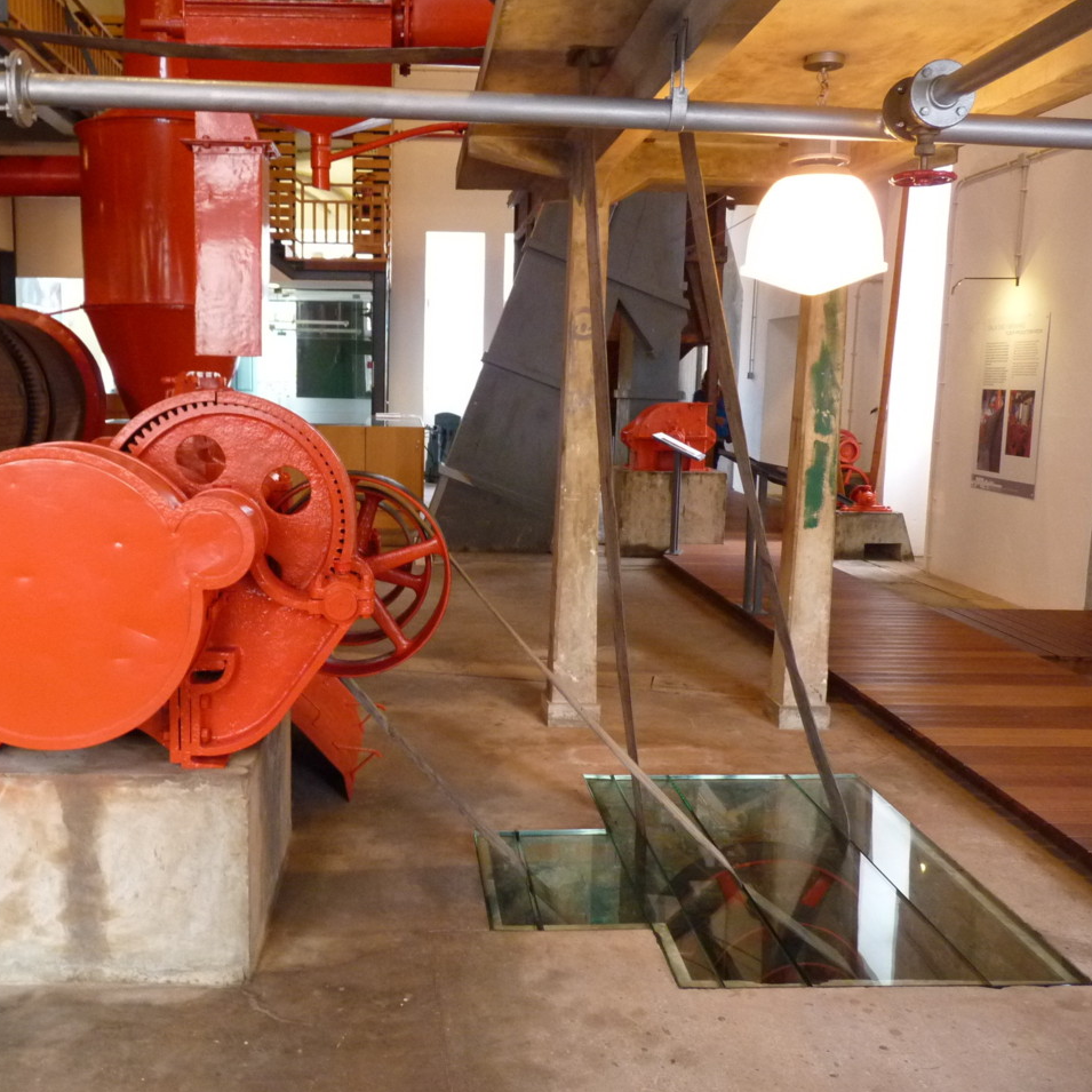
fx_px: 1142
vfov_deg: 51.1
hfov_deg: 50.8
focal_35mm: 32
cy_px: 547
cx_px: 449
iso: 400
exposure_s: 1/25
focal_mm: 4.8
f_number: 2.8
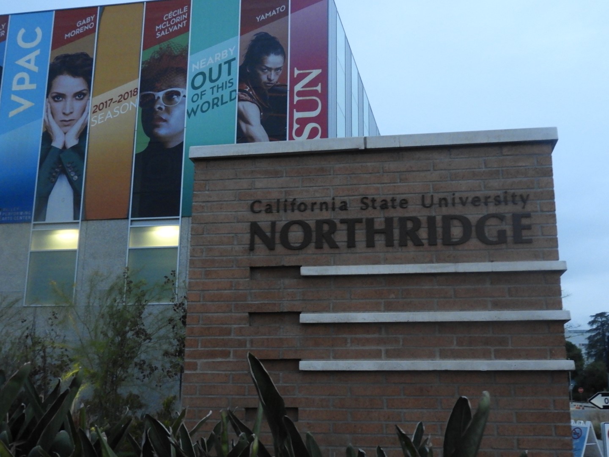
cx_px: 304
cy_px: 228
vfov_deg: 36.0
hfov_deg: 46.8
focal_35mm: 40
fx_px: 704
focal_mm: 7.2
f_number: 3.8
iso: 800
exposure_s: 1/20
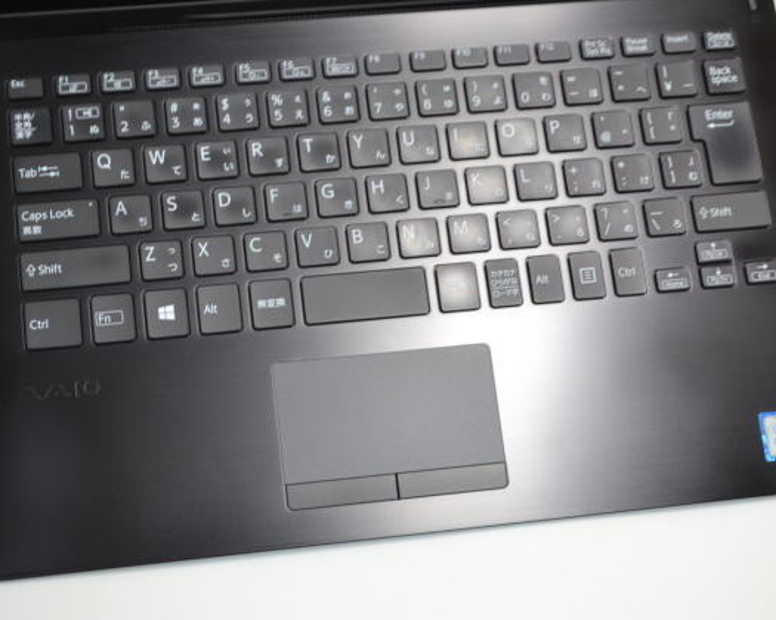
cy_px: 313
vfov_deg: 21.3
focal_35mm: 72
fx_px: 1654
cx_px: 408
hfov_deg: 26.4
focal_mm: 42
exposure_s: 1/4
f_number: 5.3
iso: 100
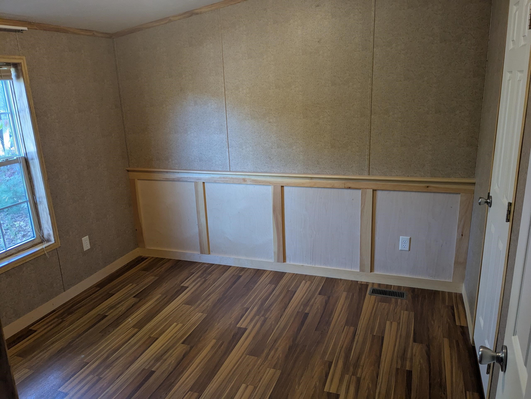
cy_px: 200
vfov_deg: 51.4
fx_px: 414
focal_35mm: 27
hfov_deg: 65.3
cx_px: 266
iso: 158
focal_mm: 4.38
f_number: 1.73
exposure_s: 1/60
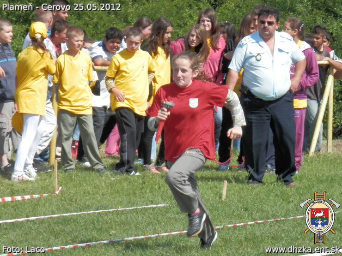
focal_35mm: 248
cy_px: 128
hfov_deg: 8.0
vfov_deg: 6.0
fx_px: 2450
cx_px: 171
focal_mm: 44.4
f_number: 6.2
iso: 80
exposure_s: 1/250
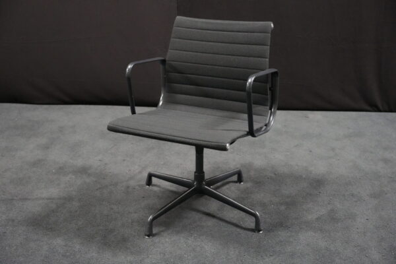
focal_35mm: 44
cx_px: 198
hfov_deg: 44.5
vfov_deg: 30.5
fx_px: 484
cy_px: 132
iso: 12800
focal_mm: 44
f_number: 4
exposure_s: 1/25
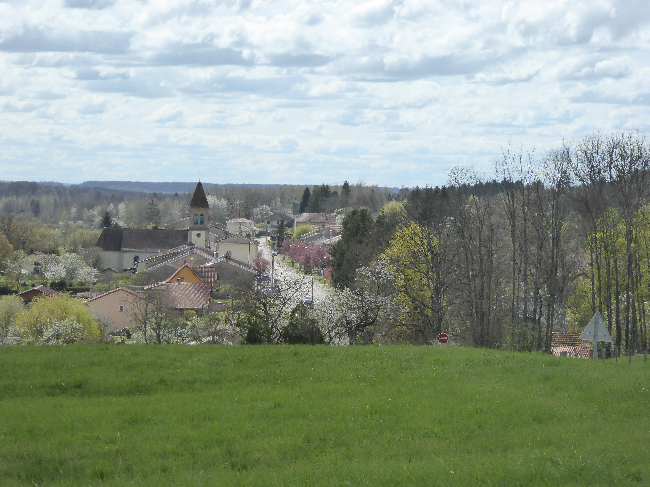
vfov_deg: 11.7
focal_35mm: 127
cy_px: 244
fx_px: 2385
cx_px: 325
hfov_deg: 15.5
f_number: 5.1
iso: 200
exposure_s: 1/640
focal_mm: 20.6
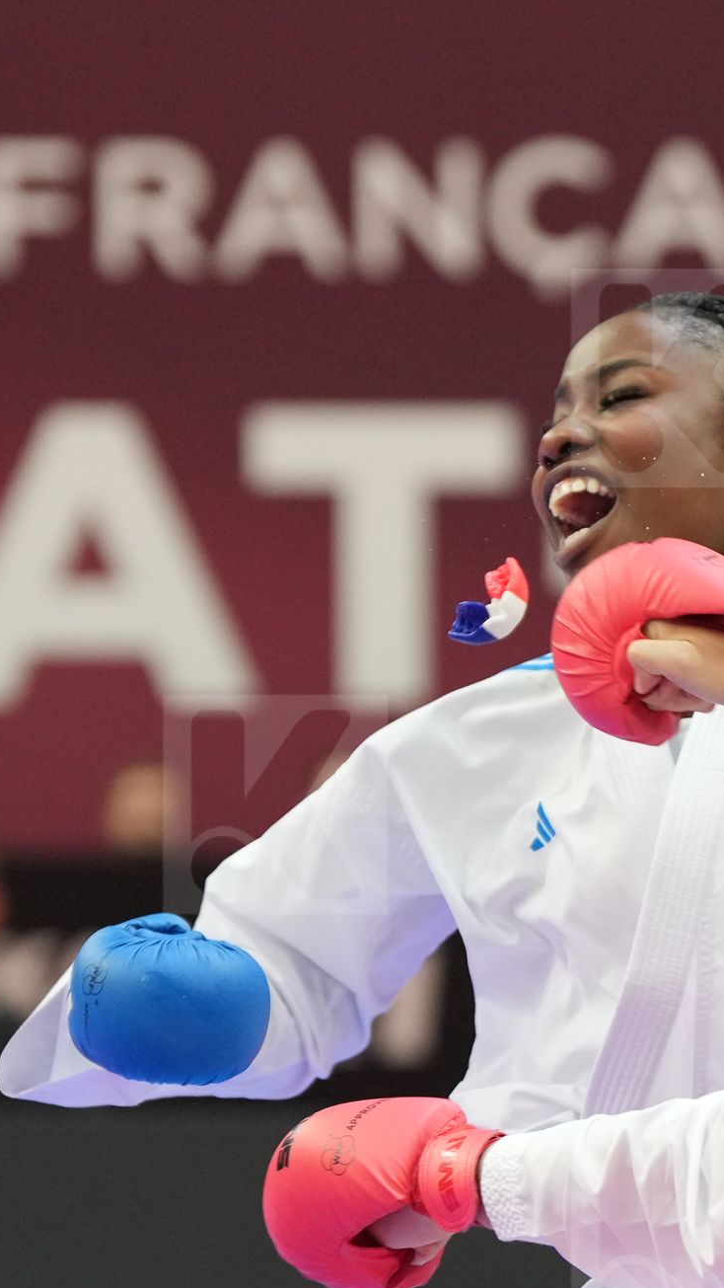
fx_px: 11093
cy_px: 805
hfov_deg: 3.7
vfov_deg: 6.6
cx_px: 684
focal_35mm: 325
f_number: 2.8
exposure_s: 1/1000
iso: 2500
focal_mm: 108
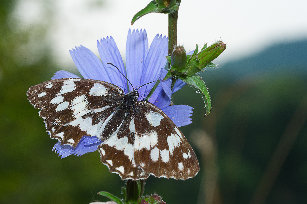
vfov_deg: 13.0
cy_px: 102
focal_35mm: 105
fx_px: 895
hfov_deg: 19.5
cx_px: 154
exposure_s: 1/60
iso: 400
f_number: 16
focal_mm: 105
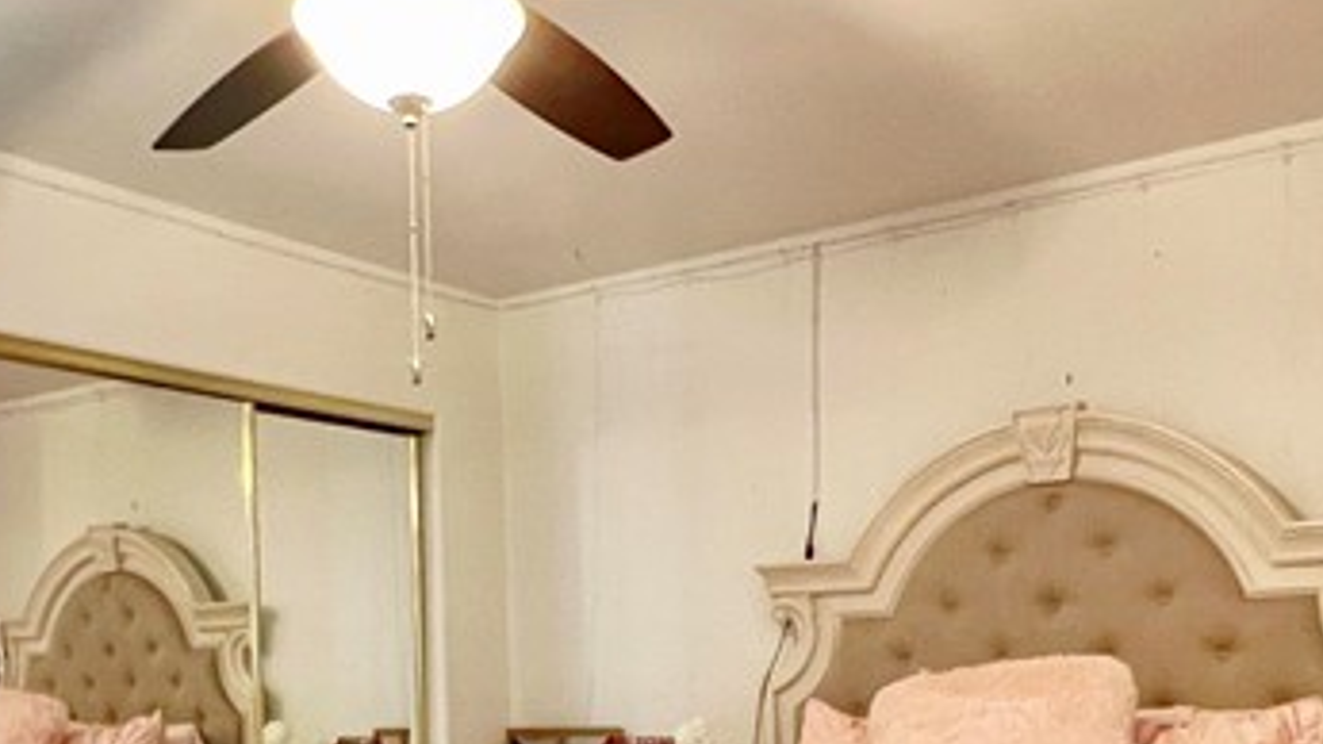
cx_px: 560
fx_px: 1473
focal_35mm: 42
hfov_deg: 48.2
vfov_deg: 27.1
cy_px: 698
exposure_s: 1/60
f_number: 1.8
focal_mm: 1.57
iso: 500
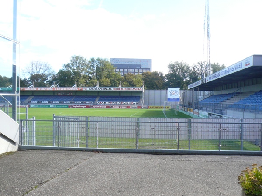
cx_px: 131
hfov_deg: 52.6
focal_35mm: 35
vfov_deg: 40.7
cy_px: 98
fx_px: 265
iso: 100
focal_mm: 4.7
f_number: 2.8
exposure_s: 1/400
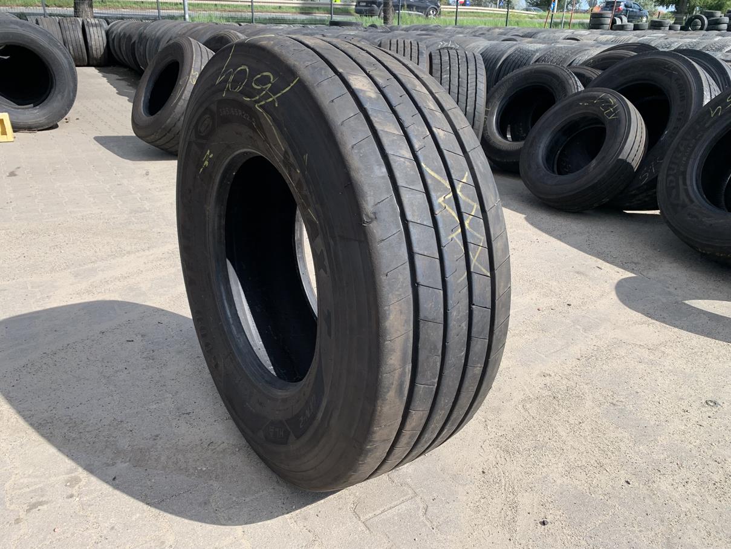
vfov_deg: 53.1
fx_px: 549
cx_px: 366
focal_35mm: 26
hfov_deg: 67.3
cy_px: 274
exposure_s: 1/1427
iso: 25
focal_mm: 4.25
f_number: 1.8
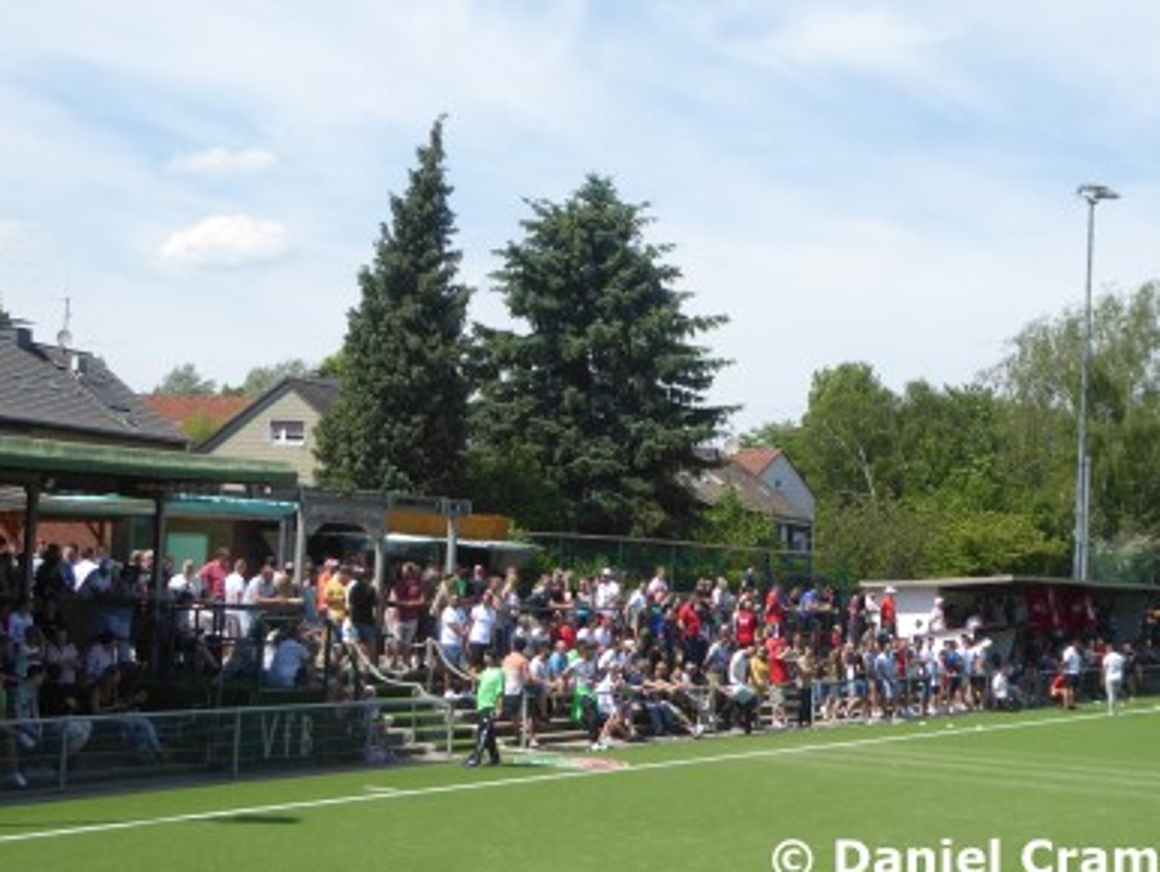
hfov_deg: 30.7
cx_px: 559
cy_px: 385
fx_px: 2112
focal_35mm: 63
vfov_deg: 23.3
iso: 80
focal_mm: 9.6
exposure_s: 1/400
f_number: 4.1
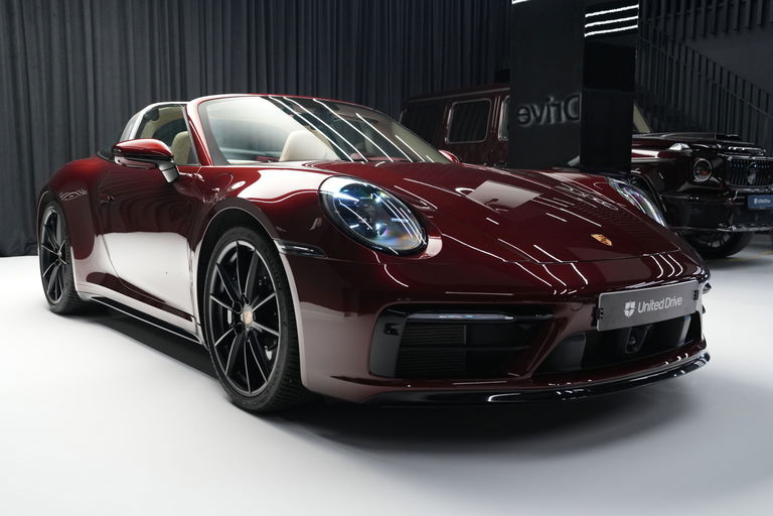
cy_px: 258
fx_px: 751
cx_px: 386
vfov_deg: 37.9
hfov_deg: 54.4
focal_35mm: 35
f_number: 4
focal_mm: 35
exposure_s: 1/40
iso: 2500
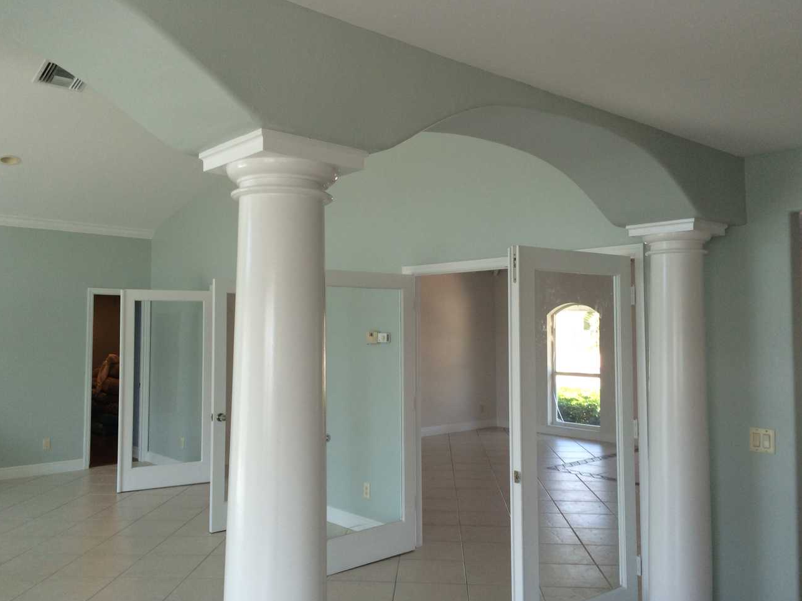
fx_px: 695
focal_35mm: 30
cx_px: 398
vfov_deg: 46.8
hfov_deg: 60.0
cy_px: 300
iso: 40
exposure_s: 1/60
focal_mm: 4.15
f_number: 2.2
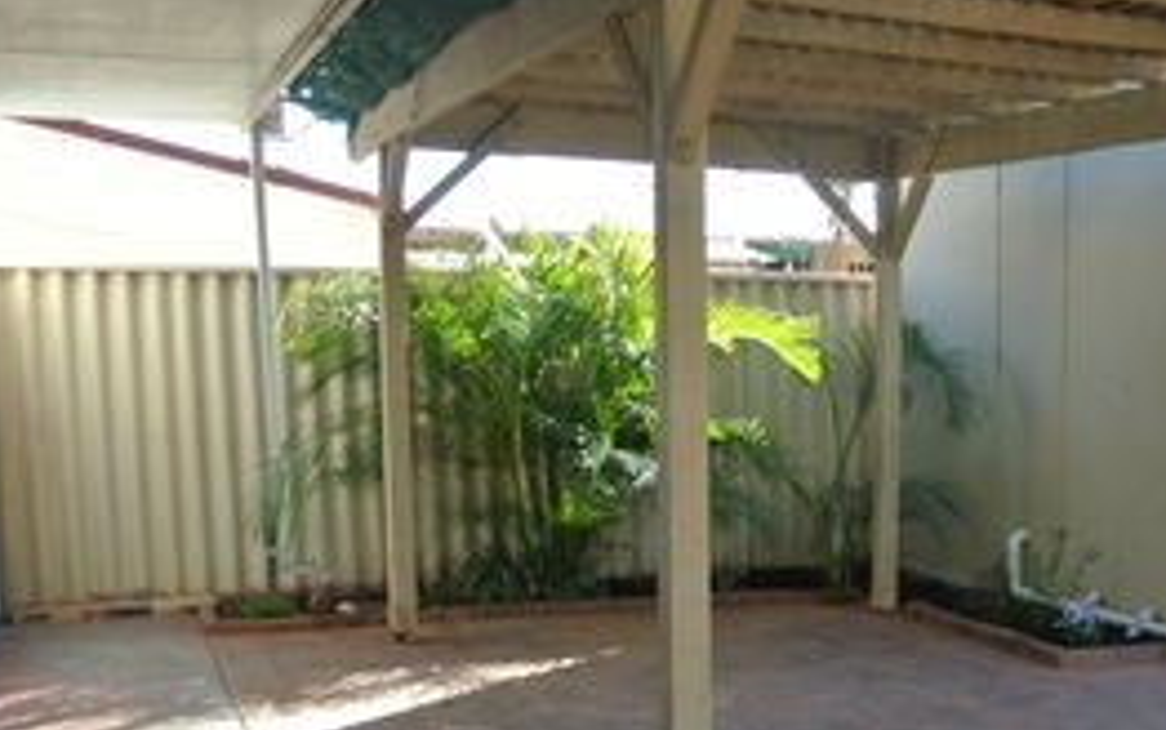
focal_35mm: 53
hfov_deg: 36.3
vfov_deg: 24.0
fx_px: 1685
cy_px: 608
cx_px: 1001
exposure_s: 1/125
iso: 100
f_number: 3.5
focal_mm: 11
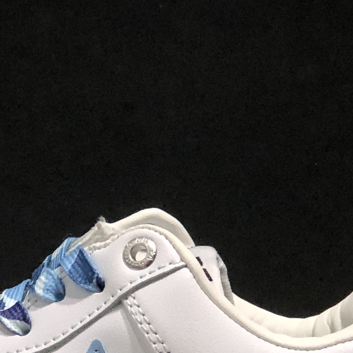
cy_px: 292
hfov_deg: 8.7
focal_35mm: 201
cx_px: 46
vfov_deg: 8.7
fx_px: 2319
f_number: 2.8
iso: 64
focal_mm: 6.6
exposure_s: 1/30
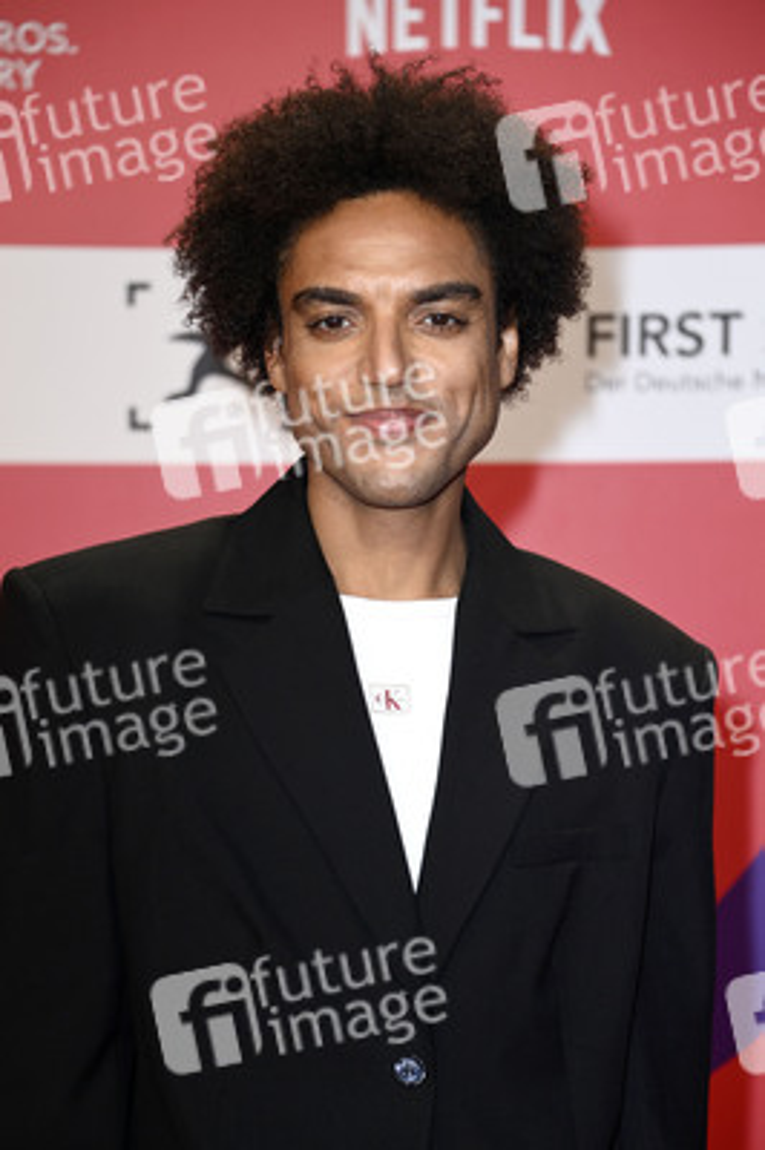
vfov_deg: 16.4
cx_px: 382
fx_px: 3991
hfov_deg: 10.9
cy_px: 575
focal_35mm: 125
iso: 640
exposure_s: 1/250
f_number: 5.6
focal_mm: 125
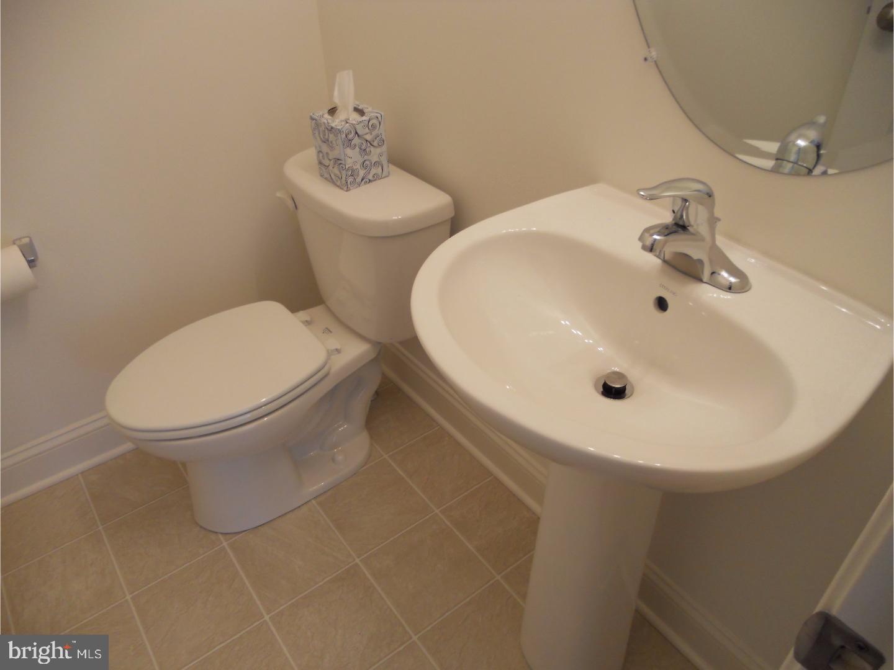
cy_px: 335
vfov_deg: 51.4
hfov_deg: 65.3
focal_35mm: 27
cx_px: 447
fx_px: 697
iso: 160
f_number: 3.2
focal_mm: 4.9
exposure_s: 1/30
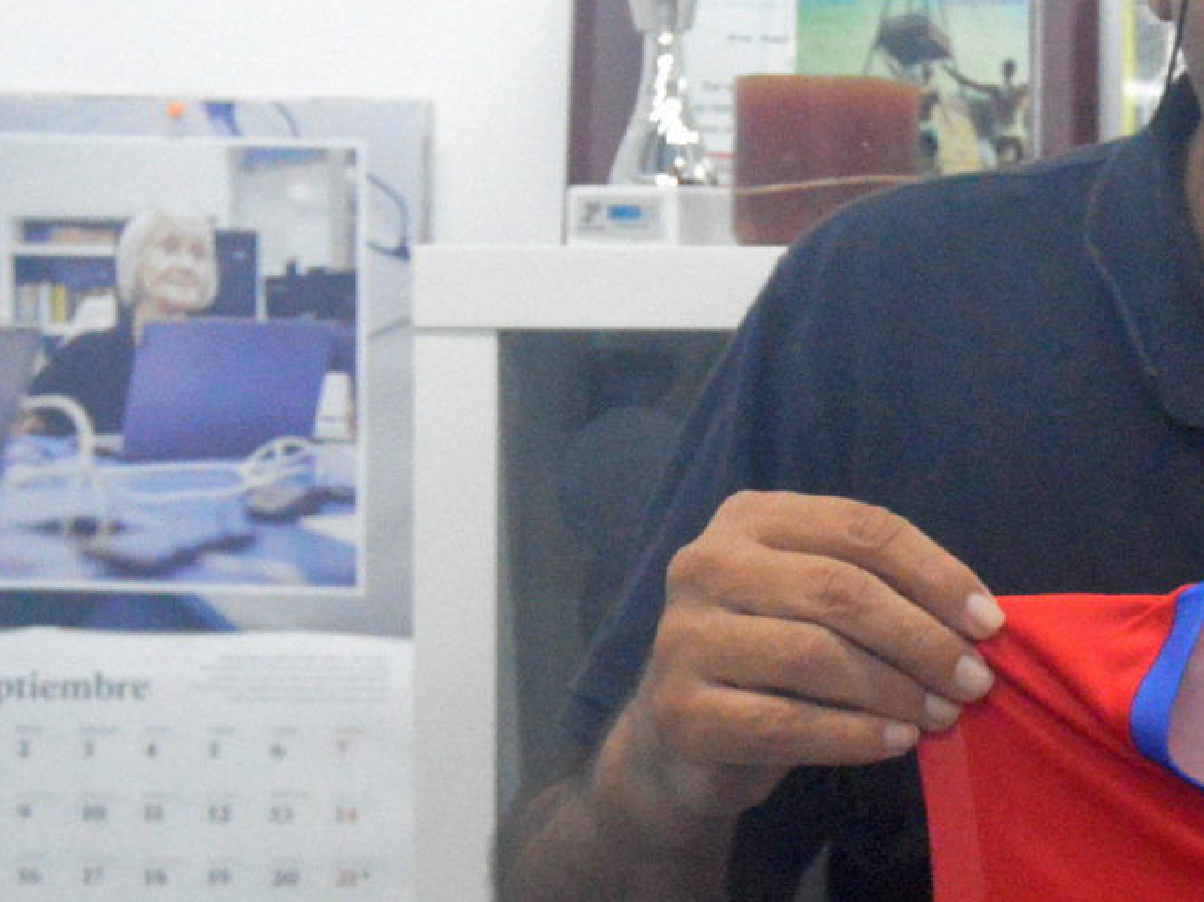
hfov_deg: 21.8
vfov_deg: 17.4
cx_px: 1333
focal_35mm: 85
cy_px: 423
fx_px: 2955
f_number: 5.6
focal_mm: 26
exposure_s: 1/125
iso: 6400
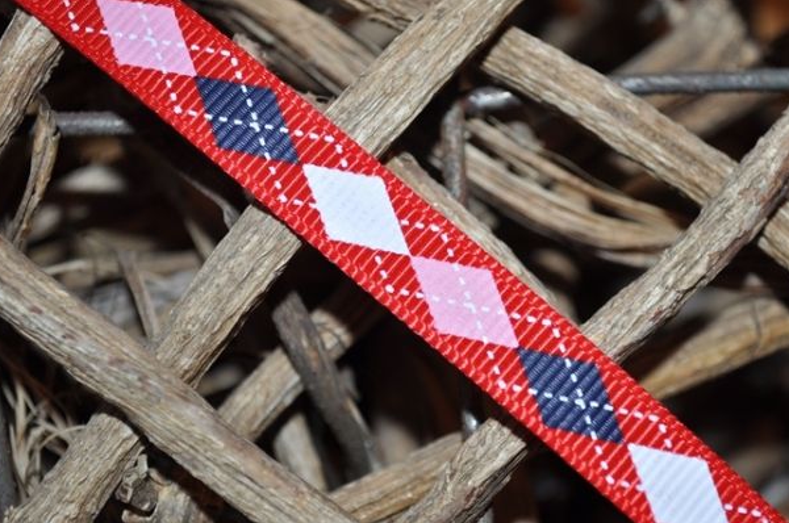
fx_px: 1751
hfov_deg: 25.4
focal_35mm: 80
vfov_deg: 17.0
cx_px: 466
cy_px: 327
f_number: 5.3
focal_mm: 40
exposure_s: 1/60
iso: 200
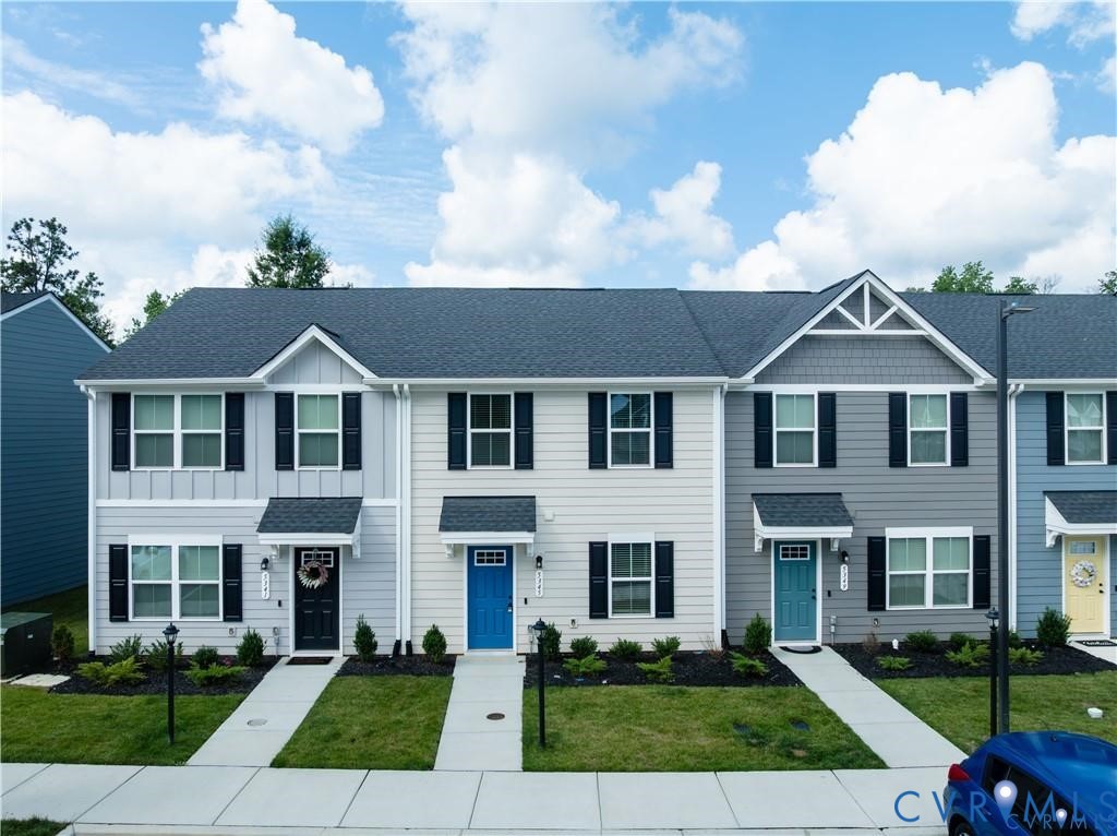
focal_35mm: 24
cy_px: 418
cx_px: 558
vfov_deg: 56.7
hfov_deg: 71.6
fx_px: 774
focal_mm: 12.29
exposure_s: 1/2000
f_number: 2.8
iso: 200
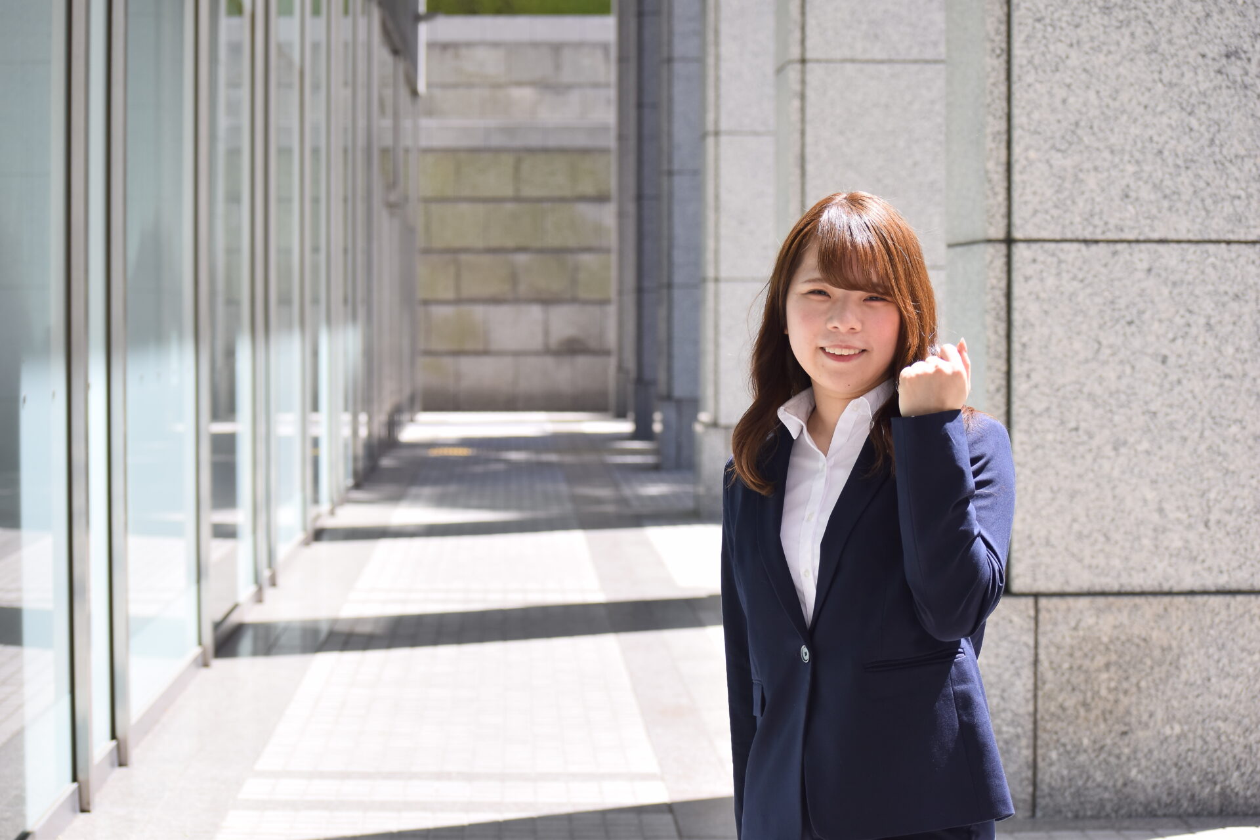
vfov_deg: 16.6
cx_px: 630
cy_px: 420
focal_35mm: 82
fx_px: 2887
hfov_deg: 24.6
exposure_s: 1/500
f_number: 4
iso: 160
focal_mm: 55
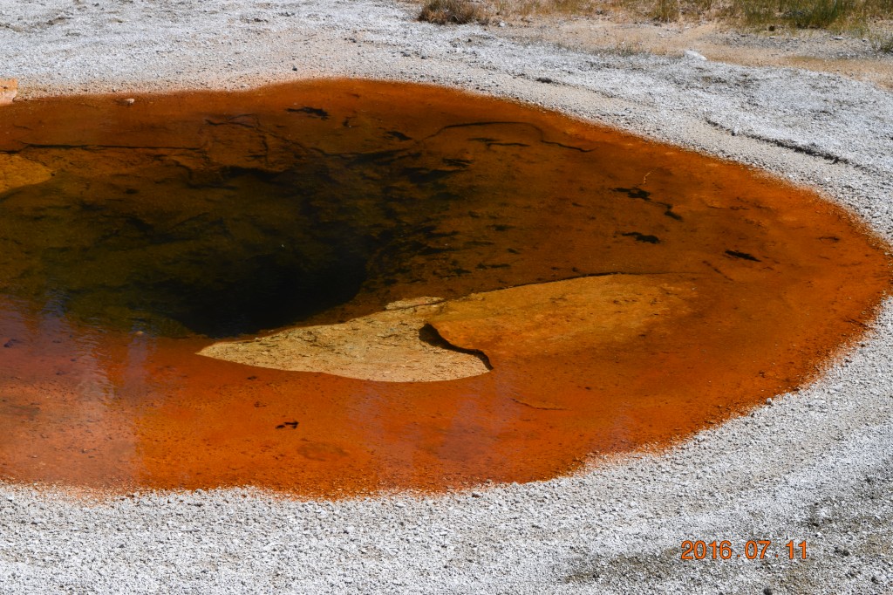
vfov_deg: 16.5
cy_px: 298
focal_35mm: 82
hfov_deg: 24.6
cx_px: 446
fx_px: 2046
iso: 200
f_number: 10
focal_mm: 55
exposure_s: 1/400
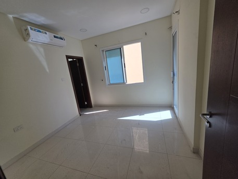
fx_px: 89
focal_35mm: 13
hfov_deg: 106.2
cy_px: 90
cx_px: 119
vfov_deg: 89.9
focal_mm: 2.2
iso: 64
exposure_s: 1/719
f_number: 1.9
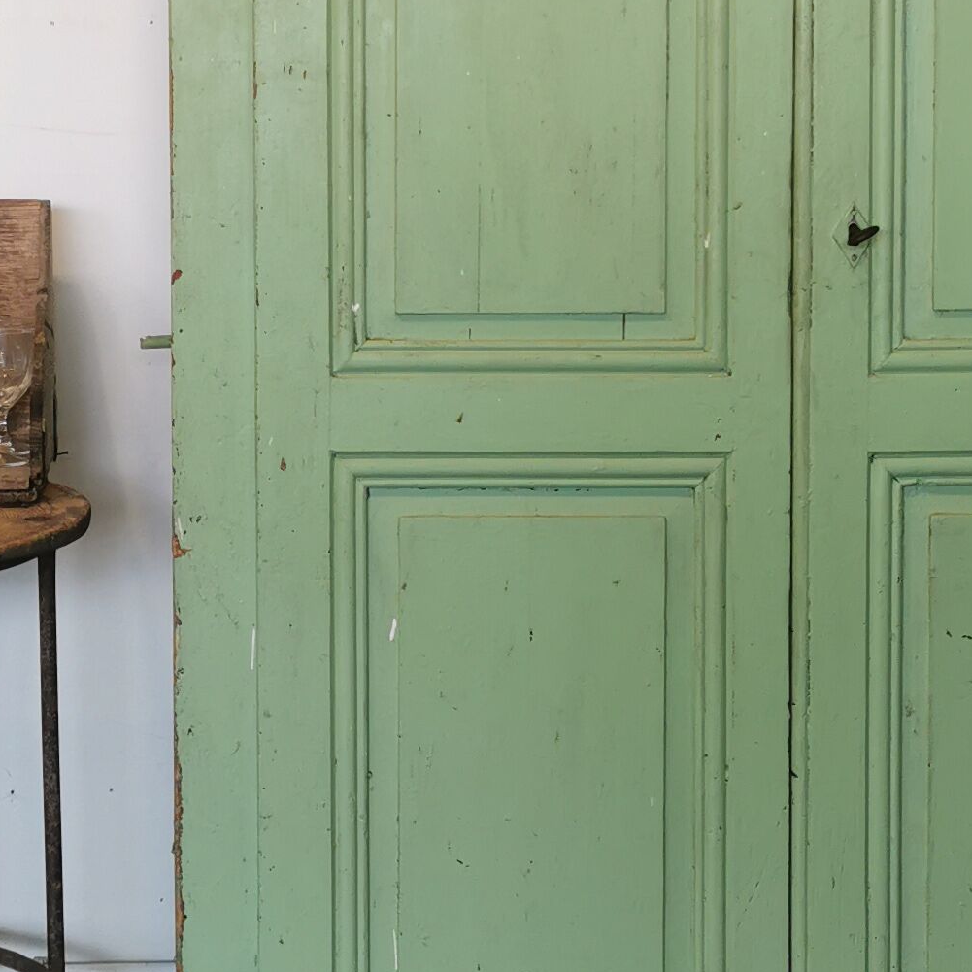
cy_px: 238
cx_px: 278
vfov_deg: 19.8
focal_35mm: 87
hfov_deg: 19.8
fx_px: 2764
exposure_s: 1/100
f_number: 1.6
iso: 125
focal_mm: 5.56
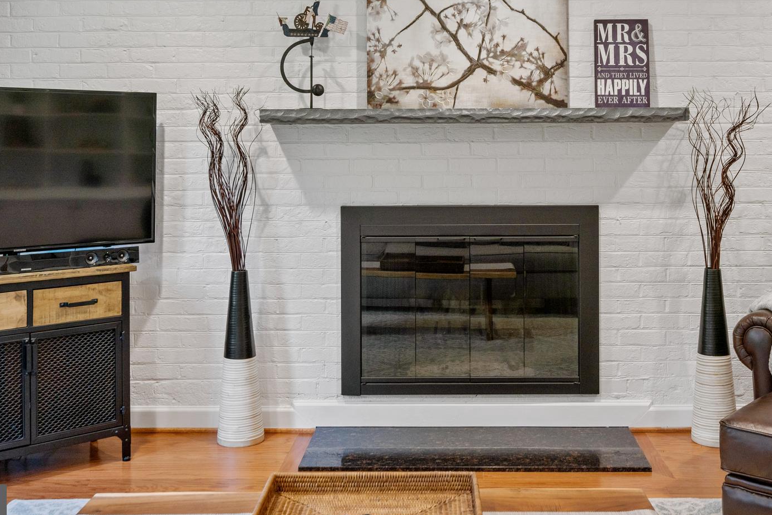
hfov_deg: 45.2
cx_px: 455
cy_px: 143
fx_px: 922
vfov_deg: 30.8
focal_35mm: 43
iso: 320
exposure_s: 1/13
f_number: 8
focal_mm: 29
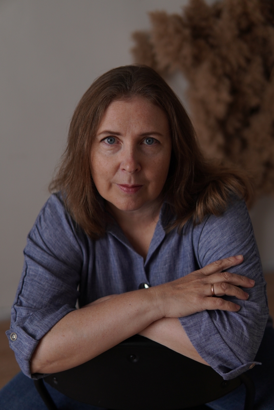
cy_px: 205
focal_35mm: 45
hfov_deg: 29.9
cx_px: 137
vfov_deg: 43.6
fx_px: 514
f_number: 1.8
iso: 125
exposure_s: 1/1600
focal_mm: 30
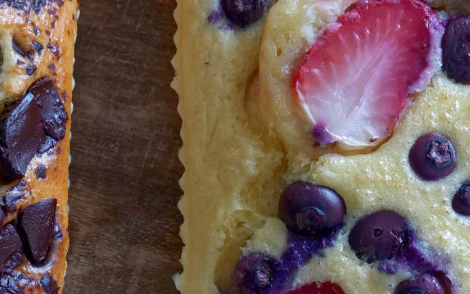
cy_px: 127
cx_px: 159
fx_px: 1807
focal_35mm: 141
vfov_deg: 9.3
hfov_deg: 14.8
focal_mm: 47
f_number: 8
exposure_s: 1/60
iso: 4000
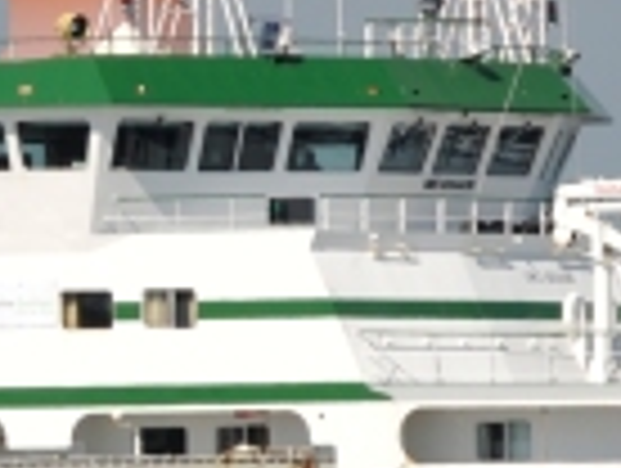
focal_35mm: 1415
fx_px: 25429
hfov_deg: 1.4
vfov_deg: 1.1
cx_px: 9
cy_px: 182
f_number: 10
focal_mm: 170
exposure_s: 1/400
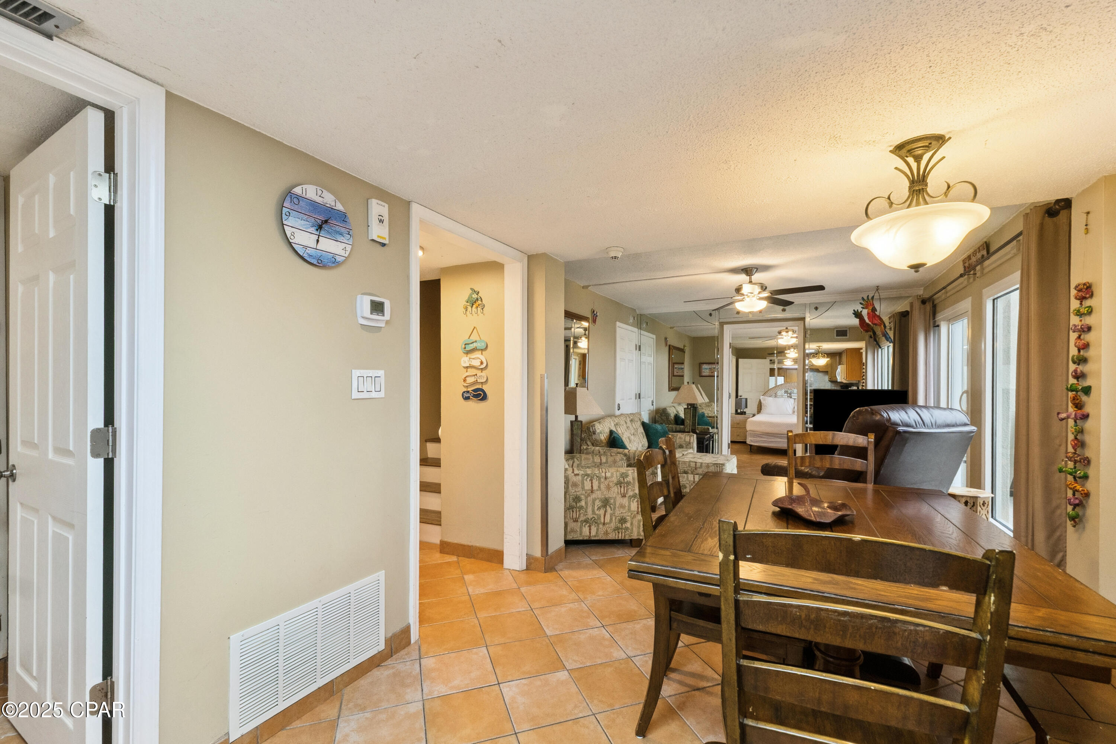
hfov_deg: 100.4
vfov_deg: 77.3
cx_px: 558
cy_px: 372
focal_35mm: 15
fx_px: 465
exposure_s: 1/30
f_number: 8
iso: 320
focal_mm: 10
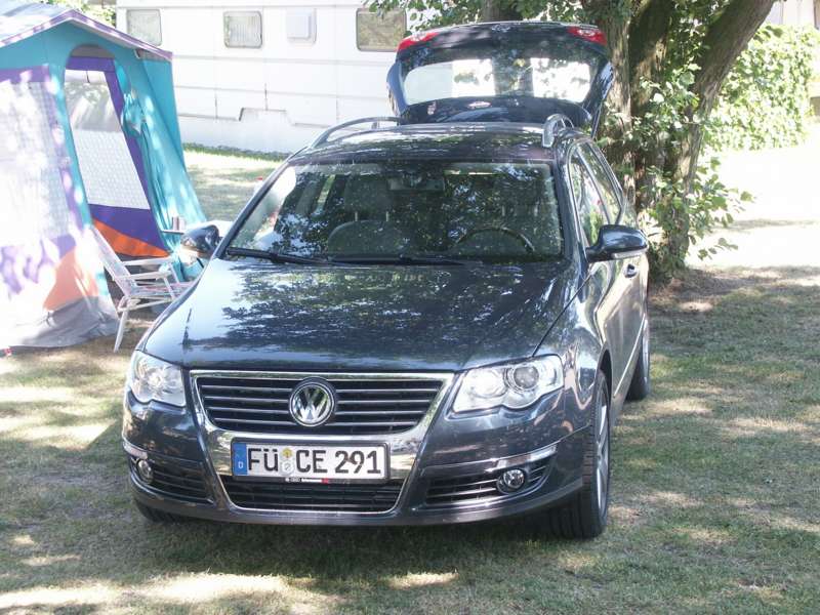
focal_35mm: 74
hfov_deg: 26.3
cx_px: 410
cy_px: 308
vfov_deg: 19.9
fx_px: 1753
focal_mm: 18.44
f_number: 4.5
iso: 100
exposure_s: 1/90
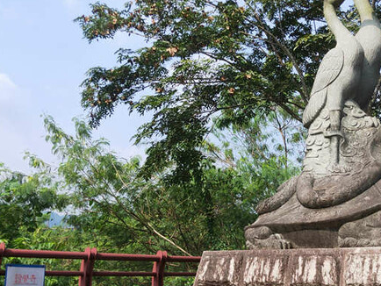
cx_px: 269
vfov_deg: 32.1
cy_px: 173
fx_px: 496
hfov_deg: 41.2
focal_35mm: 45
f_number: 1.7
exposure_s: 1/1152
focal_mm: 3.97
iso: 100
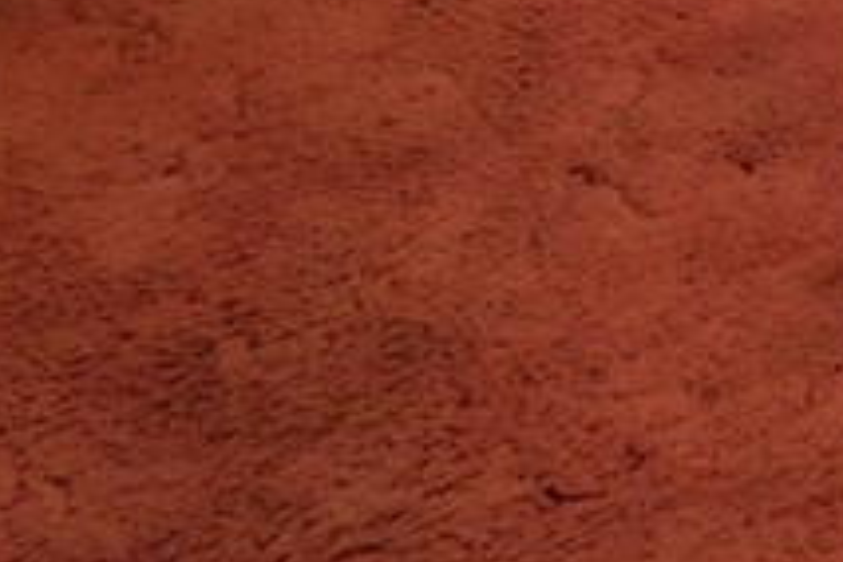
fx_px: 2693
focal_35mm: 115
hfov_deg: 15.5
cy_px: -950
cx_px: 1468
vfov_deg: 9.9
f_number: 3
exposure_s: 1/30
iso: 220
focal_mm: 4
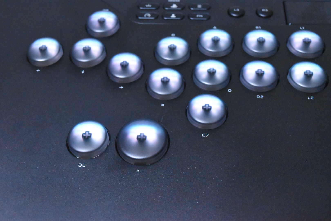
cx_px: 166
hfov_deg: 42.3
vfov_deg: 28.9
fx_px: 428
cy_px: 110
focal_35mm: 46
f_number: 8
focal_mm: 31
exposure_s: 1/60
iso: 9000
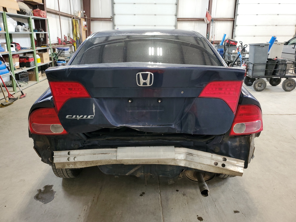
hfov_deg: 67.3
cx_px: 148
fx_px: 222
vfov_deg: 53.1
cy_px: 111
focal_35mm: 26
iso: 119
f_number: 1.5
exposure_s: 1/60.2
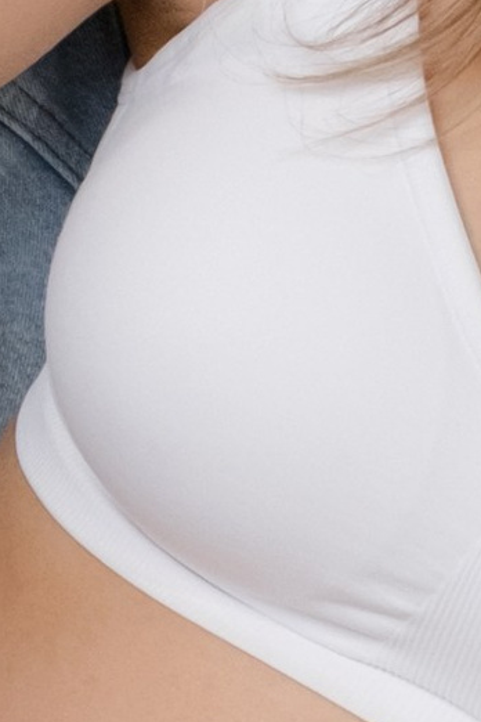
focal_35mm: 331
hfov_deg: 4.1
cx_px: 950
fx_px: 6633
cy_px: 563
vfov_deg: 6.2
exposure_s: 1/200
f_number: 9
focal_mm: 30
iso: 1250
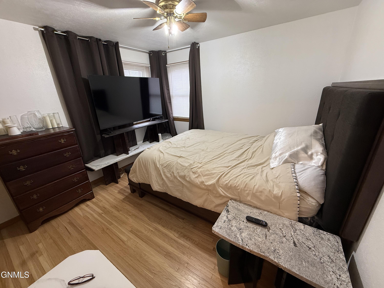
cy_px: 144
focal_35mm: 14
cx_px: 192
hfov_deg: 102.1
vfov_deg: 85.7
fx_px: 155
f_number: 2.2
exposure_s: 1/60
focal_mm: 2.22
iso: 160
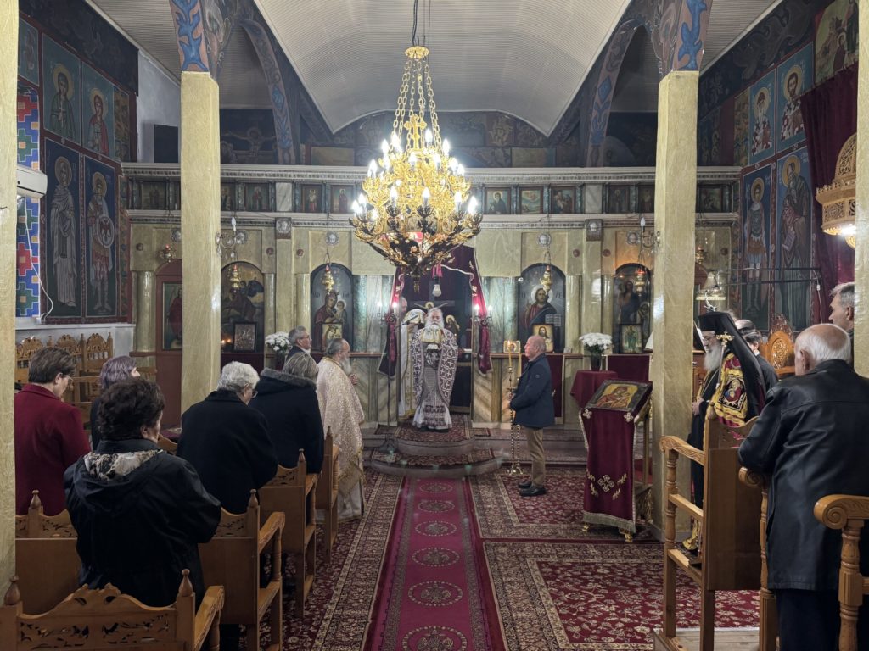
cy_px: 326
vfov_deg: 56.8
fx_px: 602
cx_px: 434
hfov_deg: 71.6
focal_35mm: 24
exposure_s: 1/50
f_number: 1.78
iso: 250
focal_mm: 6.76
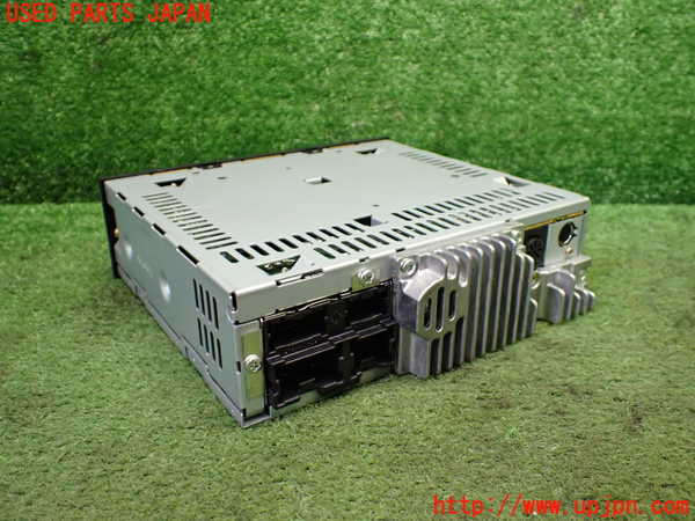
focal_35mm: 30
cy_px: 260
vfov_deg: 46.8
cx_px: 348
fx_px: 602
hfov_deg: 60.0
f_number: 2.3
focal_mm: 5.4
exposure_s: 1/125
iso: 800
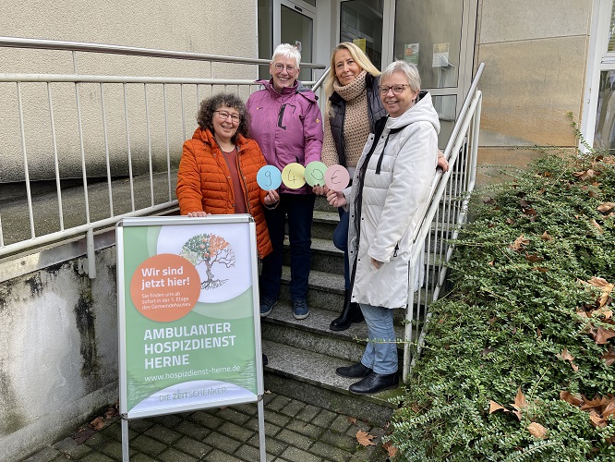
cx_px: 308
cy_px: 231
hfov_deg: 69.4
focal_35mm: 25
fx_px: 444
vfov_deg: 54.9
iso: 32
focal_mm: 5.1
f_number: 1.6
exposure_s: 1/128
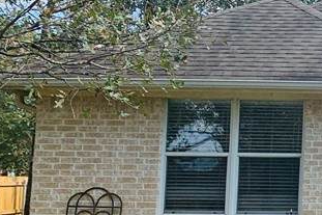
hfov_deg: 19.1
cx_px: 525
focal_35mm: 89
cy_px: 133
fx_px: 796
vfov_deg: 15.3
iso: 25
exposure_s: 1/1513
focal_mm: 4.25
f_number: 1.8
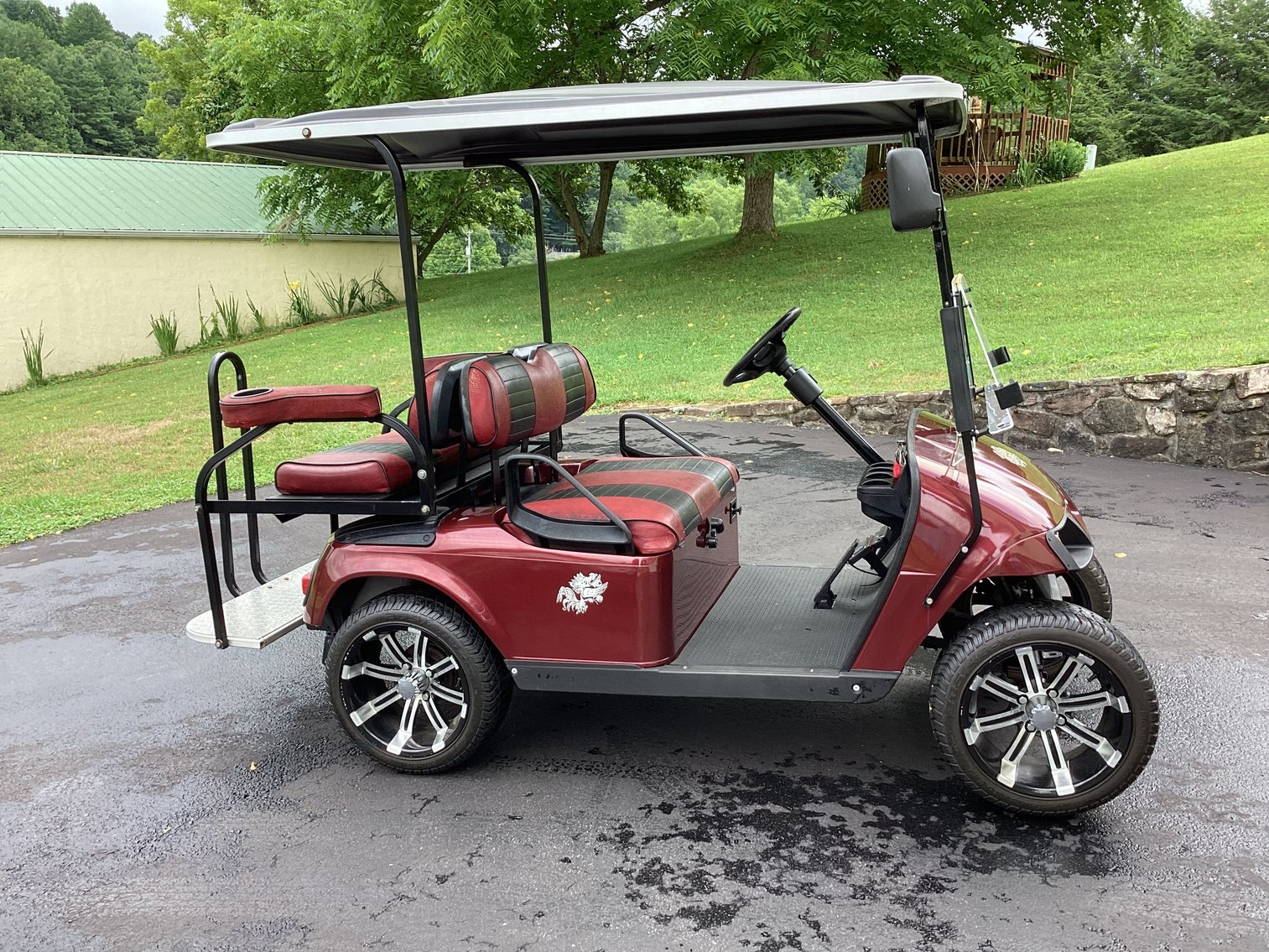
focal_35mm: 31
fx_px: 1137
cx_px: 634
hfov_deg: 58.3
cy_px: 476
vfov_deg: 45.4
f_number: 2.4
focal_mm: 3.3
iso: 25
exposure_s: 1/120
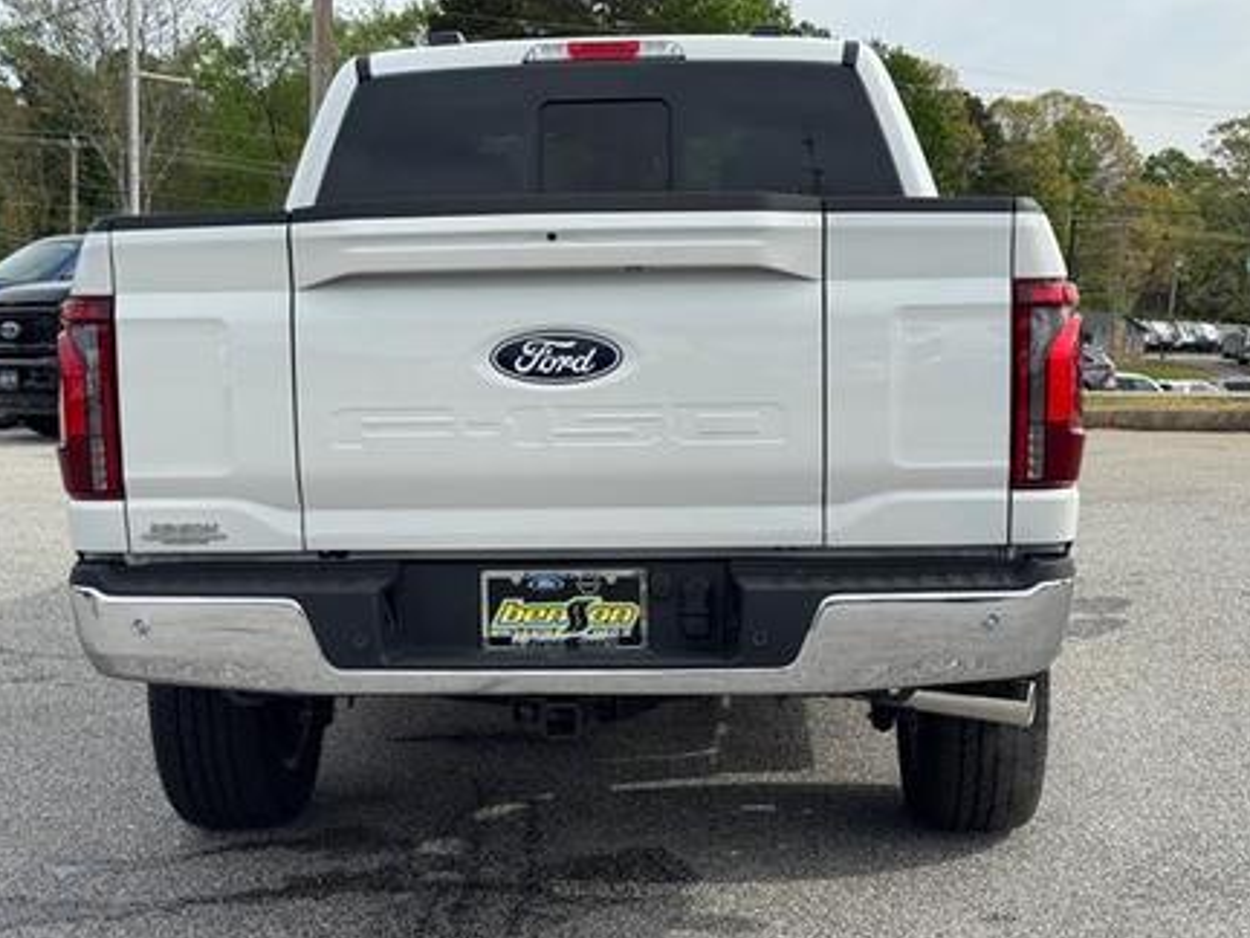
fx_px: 2022
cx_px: 558
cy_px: 495
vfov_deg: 26.1
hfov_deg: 34.3
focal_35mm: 56
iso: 64
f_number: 1.78
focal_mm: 6.76
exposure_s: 1/3610
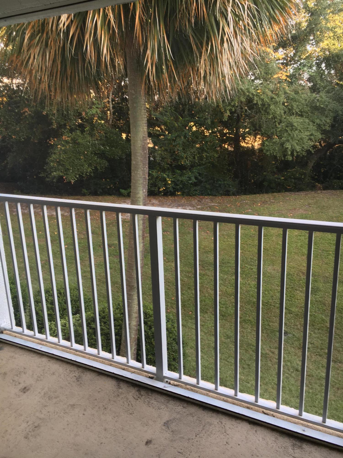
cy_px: 229
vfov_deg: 61.7
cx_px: 172
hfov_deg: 48.2
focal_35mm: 29
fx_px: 383
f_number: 2.2
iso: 25
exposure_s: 1/30
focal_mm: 4.15
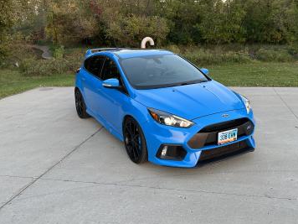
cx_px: 157
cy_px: 78
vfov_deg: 41.3
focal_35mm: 34
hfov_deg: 53.9
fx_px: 293
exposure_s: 1/127
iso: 100
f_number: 1.78
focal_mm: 6.86
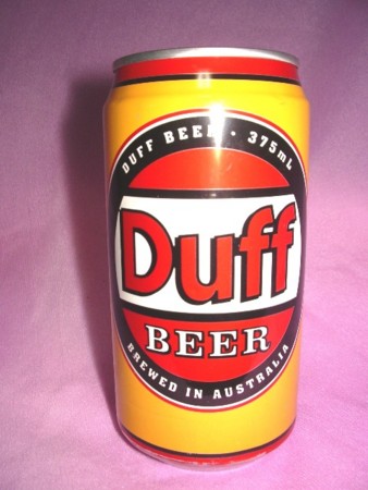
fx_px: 496
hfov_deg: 40.7
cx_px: 184
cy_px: 245
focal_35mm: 35
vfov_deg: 52.6
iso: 80
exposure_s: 1/40
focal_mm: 5.8
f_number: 4.3
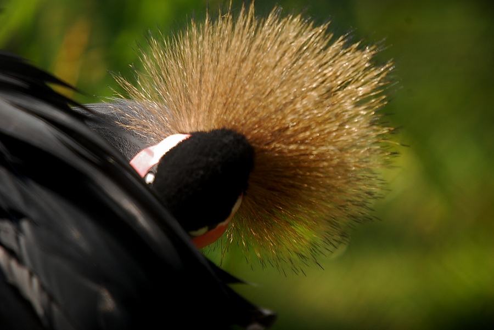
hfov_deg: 2.7
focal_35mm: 750
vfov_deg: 1.8
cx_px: 247
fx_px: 10301
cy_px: 165
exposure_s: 1/500
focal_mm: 500
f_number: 6.3
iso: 400
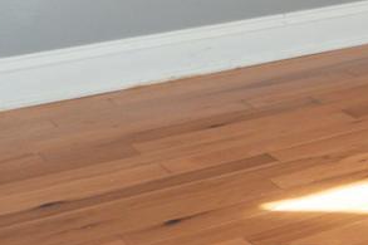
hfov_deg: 14.0
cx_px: 864
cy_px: -229
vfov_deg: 11.8
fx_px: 1073
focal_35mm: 105
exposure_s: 1/10
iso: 100
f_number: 4
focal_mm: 10
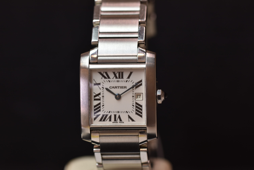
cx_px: 127
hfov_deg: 15.2
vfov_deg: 10.2
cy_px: 85
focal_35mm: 135
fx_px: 952
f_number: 5
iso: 100
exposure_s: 1/60
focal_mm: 90
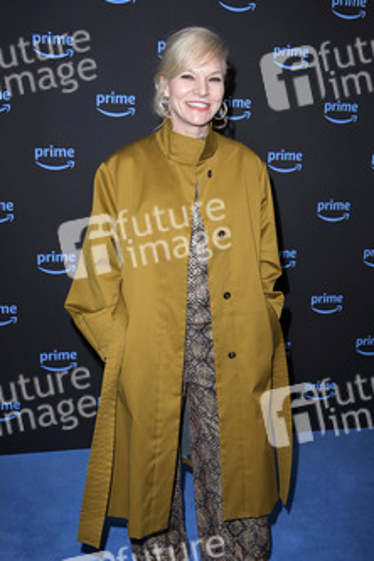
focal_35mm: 42
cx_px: 194
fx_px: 654
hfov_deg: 31.9
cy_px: 323
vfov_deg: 46.2
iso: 800
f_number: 5.6
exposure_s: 1/250
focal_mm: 35
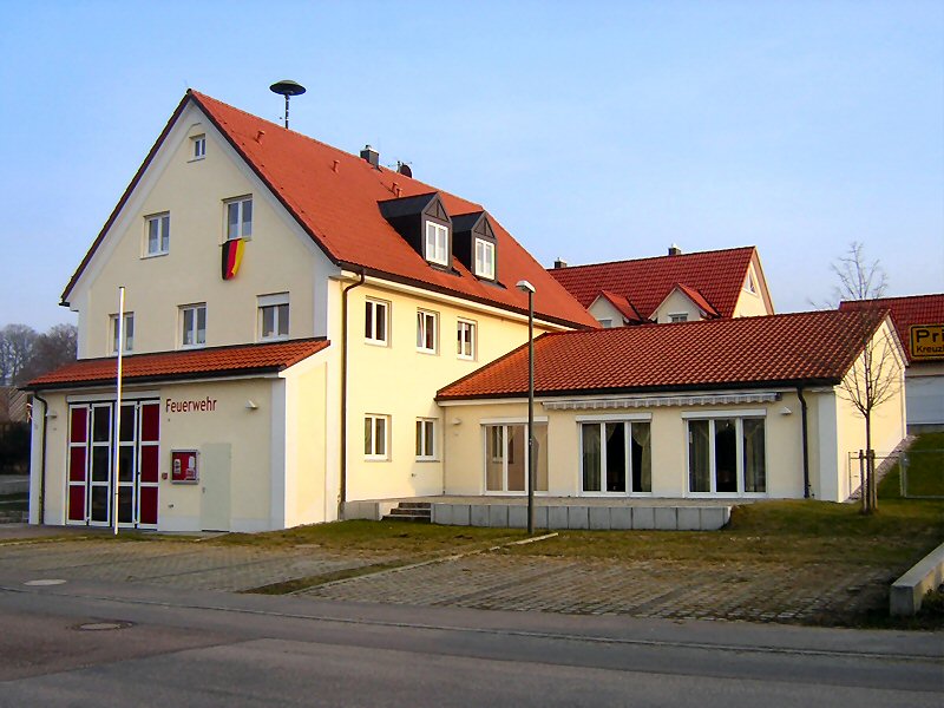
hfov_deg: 51.4
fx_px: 982
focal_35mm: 36
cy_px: 354
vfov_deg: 39.7
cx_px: 472
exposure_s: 1/161
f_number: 5.2
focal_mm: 4.7
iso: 100
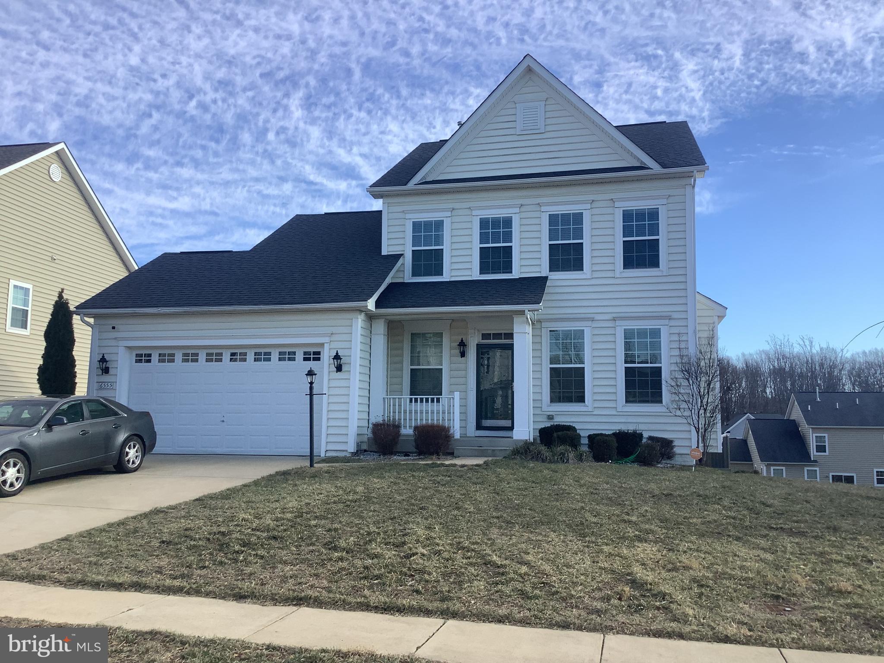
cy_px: 332
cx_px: 442
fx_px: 792
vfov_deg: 45.4
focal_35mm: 31
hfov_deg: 58.4
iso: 25
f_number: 2.4
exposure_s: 1/769
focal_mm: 3.3
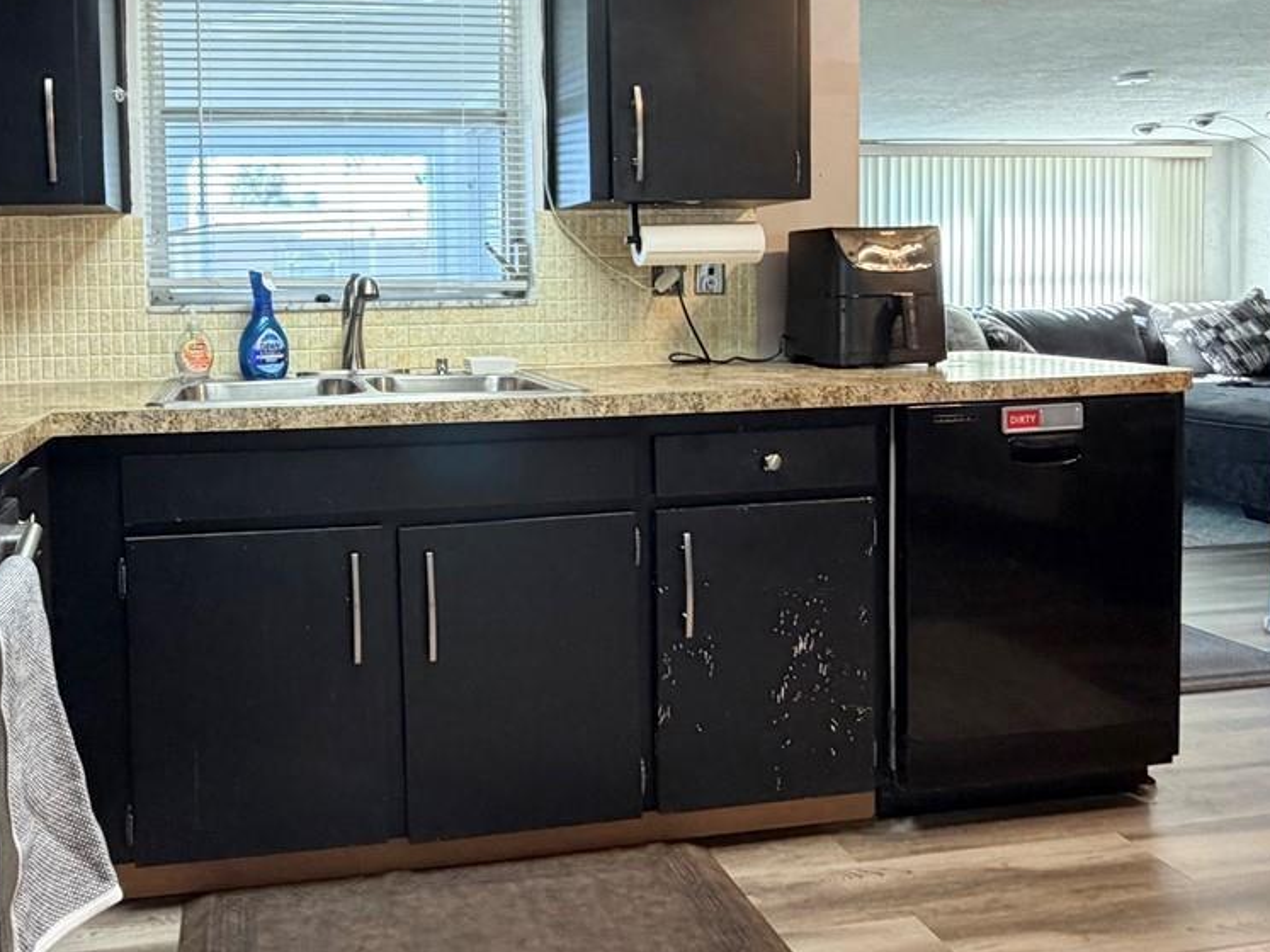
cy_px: 340
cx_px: 437
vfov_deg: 46.3
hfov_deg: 58.8
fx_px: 1100
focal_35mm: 30
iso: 250
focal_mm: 2.22
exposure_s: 1/60
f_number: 2.2
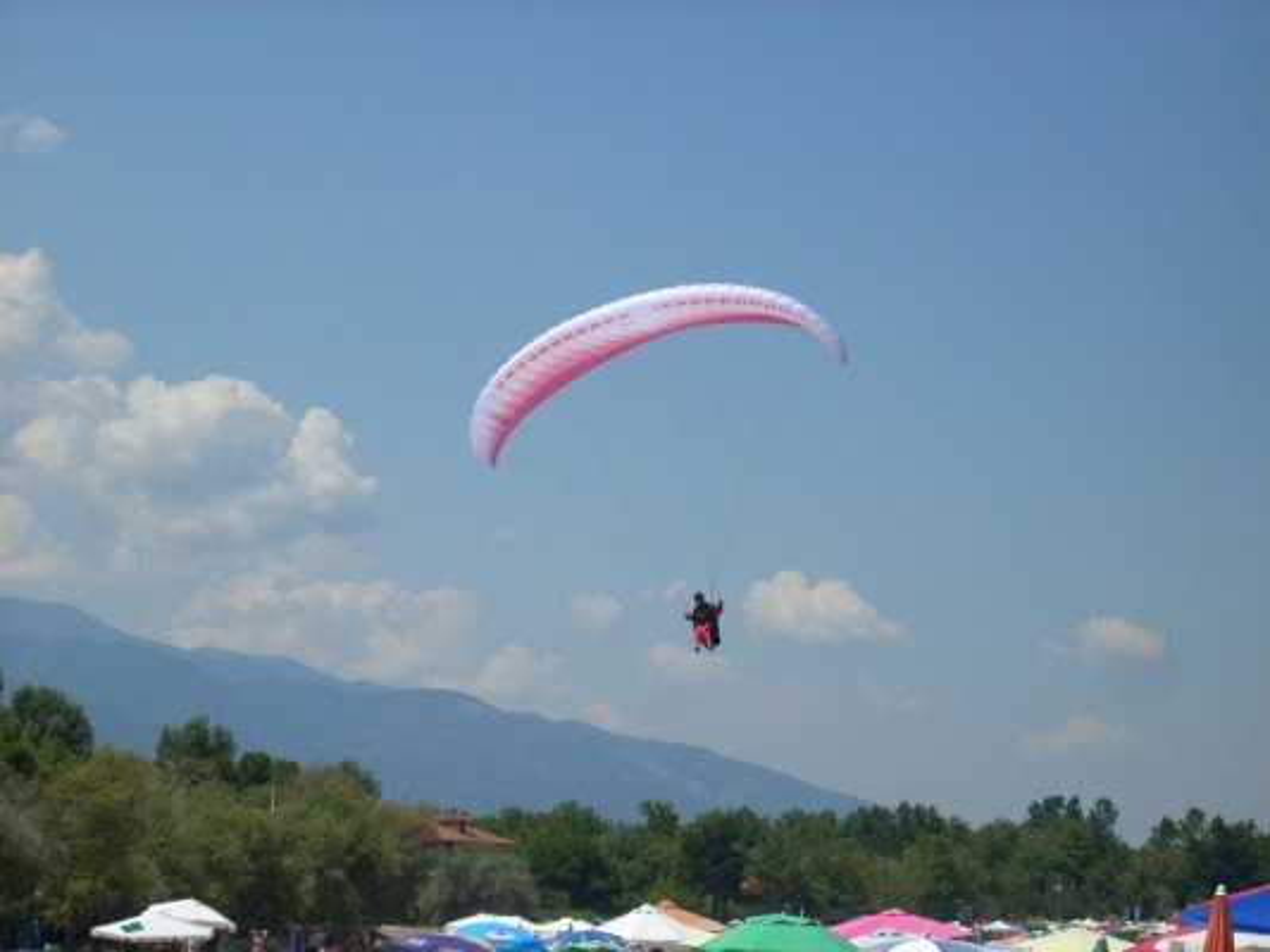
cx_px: 635
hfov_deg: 21.1
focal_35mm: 93
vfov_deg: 15.9
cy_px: 476
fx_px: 3413
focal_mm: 15.3
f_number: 9.5
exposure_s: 1/250
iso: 64
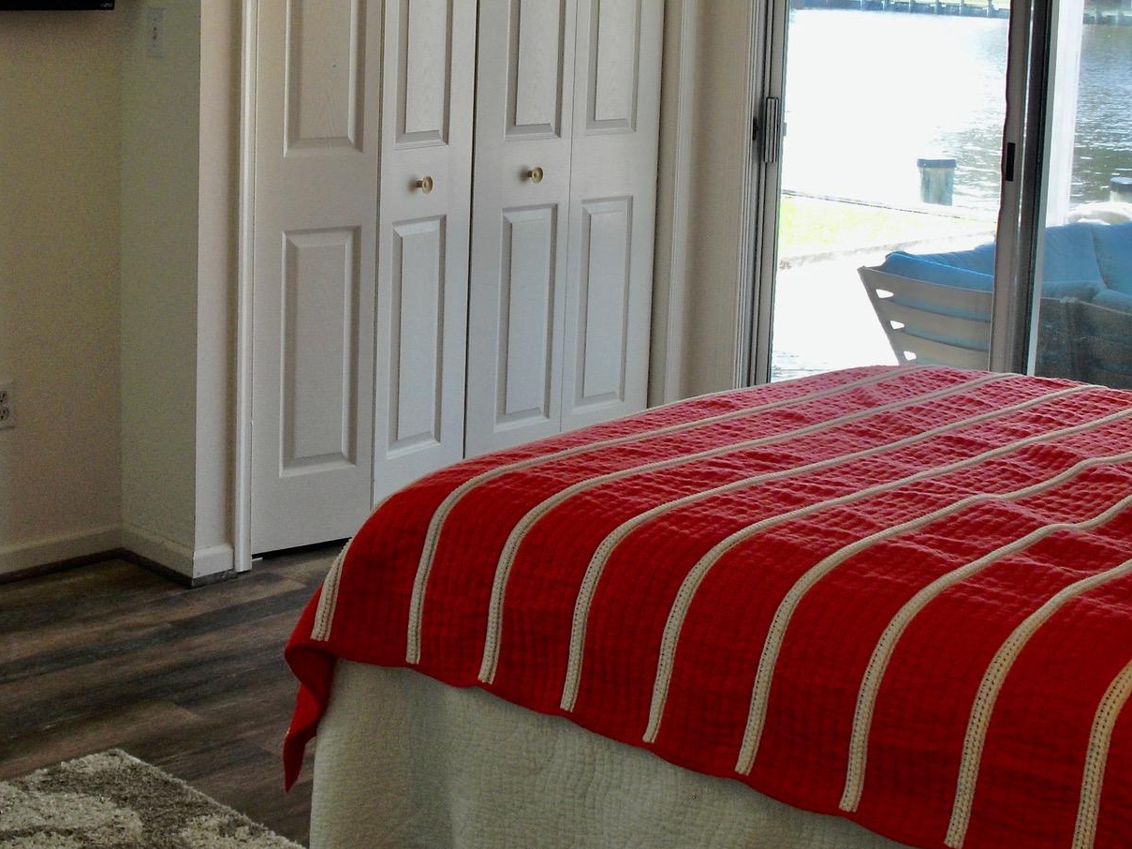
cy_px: 261
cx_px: 460
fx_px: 1994
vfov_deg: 23.9
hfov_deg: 31.6
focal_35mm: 61
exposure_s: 1/125
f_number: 3.1
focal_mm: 6.3
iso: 100
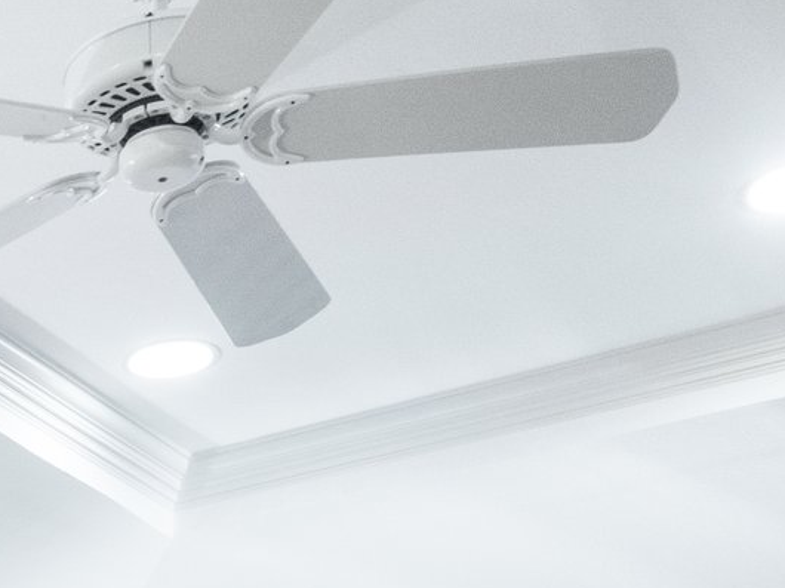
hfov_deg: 17.9
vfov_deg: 12.5
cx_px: -401
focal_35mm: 98
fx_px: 2221
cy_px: 1308
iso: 800
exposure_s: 1/6
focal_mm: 18
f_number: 5.6
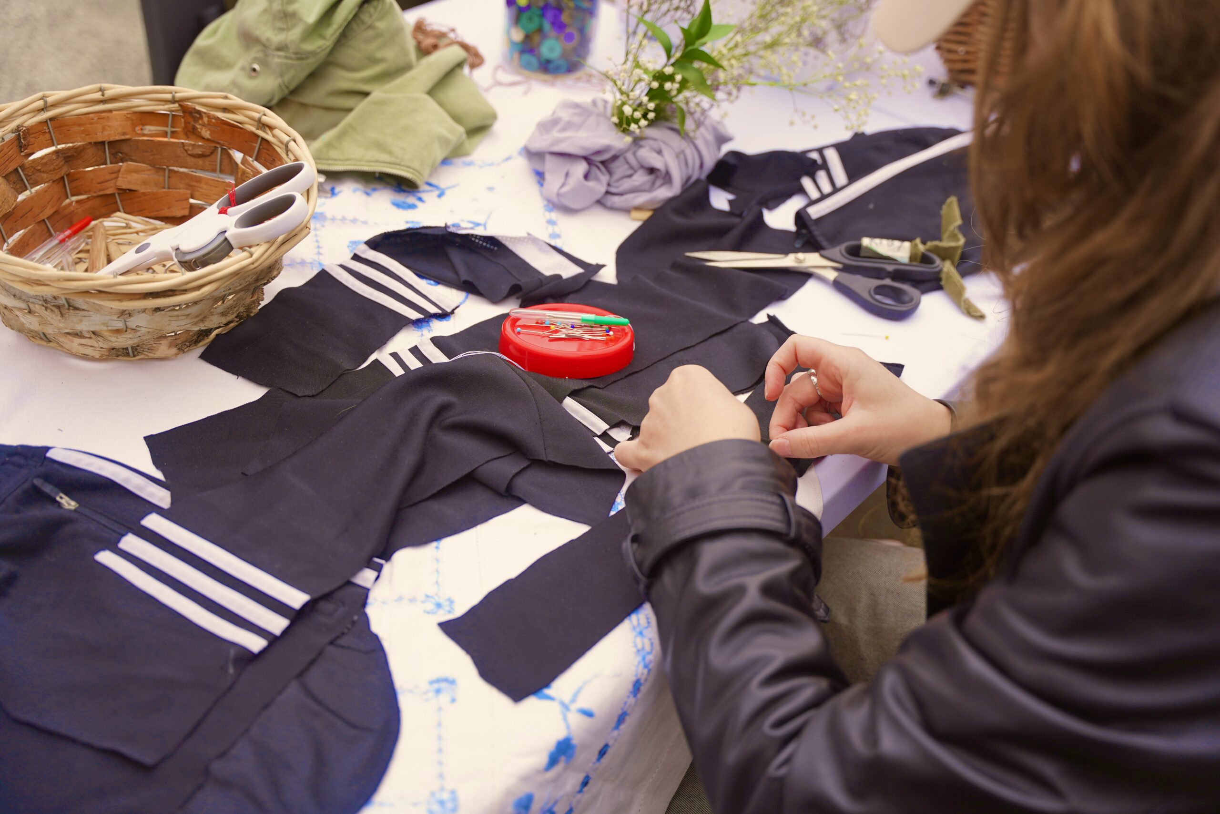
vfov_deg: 30.8
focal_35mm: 44
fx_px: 1478
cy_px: 407
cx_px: 610
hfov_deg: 44.9
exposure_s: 1/640
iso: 100
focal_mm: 43.6
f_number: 2.8
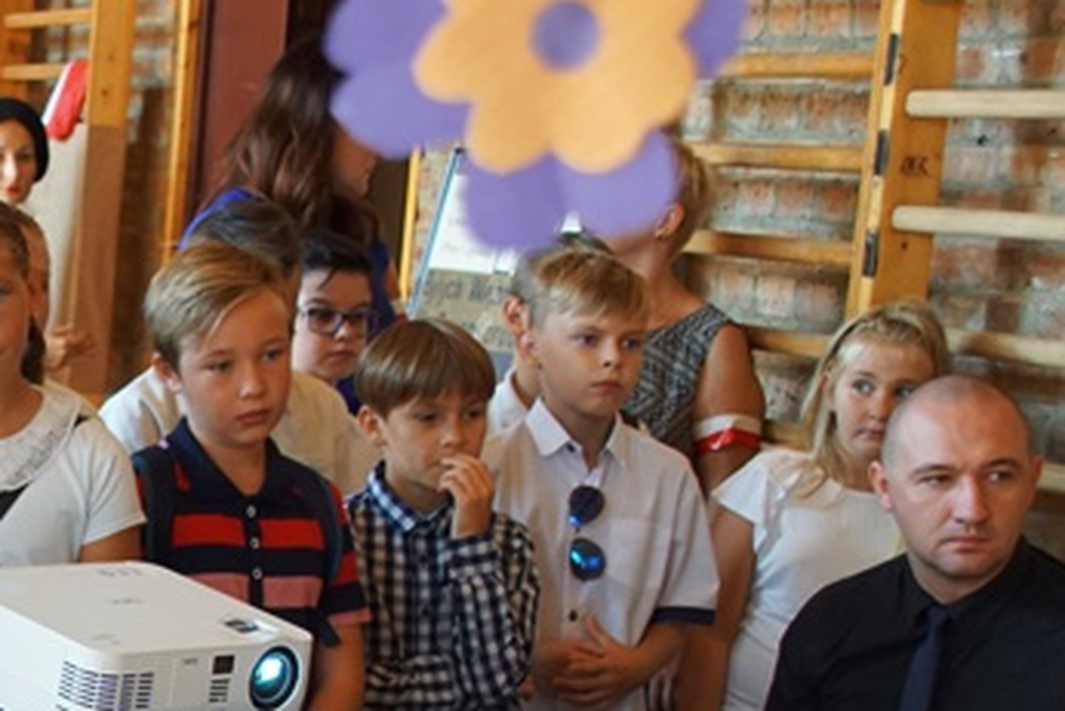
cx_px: -172
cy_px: 716
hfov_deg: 18.7
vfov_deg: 13.0
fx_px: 3078
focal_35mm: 104
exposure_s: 1/160
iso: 1000
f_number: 4
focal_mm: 24
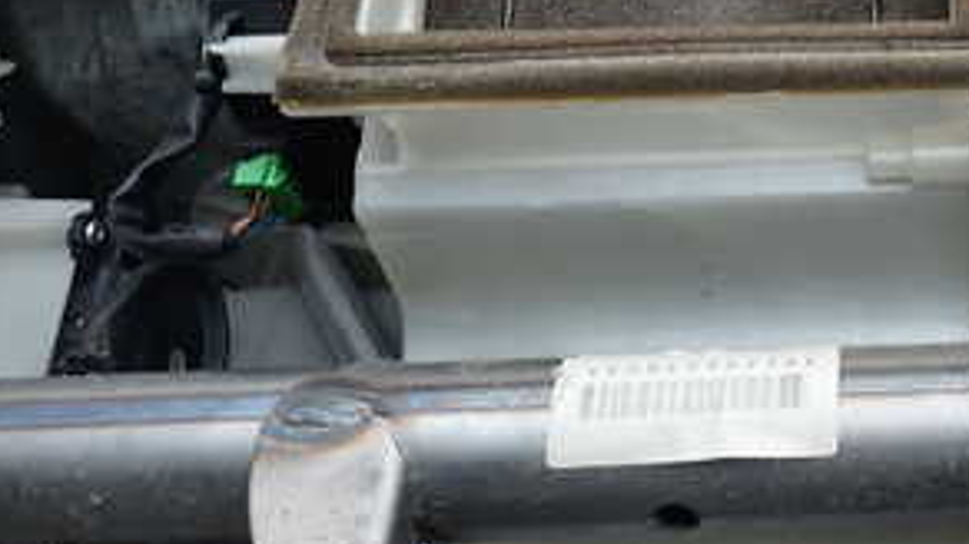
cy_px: -40
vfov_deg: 20.5
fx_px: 1438
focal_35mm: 56
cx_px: 979
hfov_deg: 33.8
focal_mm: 4.5
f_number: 2
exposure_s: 1/60
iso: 100
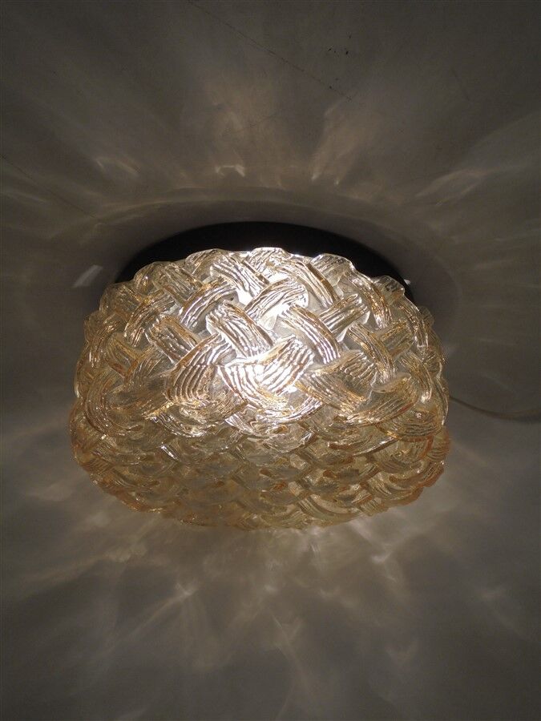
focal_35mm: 38
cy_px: 360
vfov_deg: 49.0
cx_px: 270
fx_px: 792
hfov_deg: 37.7
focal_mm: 6.9
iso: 100
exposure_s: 1/400
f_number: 4.2
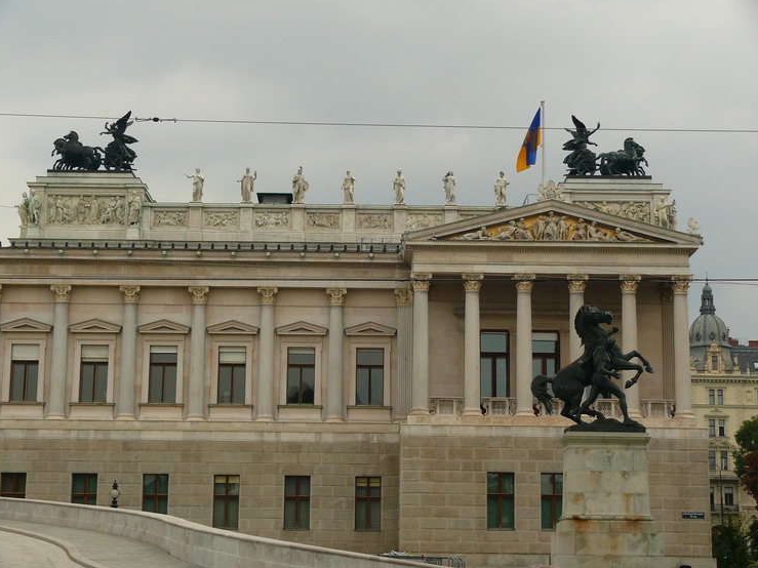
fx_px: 1511
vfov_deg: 21.3
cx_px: 378
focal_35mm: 69
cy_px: 283
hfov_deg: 28.2
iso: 100
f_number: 4
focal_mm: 14.4
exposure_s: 1/200
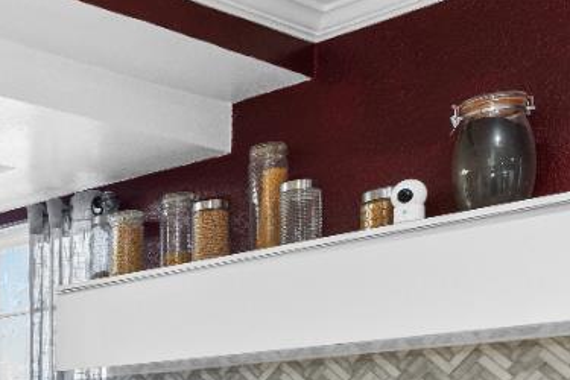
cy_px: 489
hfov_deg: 24.1
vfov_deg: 18.6
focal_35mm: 68
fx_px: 1077
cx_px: -258
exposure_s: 1/5
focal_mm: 17
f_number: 9
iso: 400
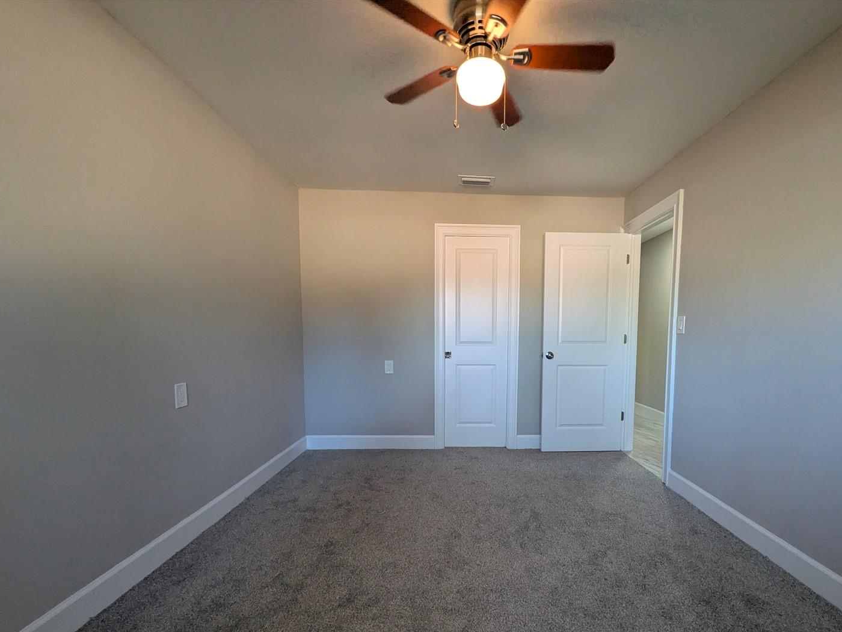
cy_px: 360
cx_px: 472
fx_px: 389
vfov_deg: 77.7
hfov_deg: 94.1
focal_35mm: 16
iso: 147
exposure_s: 1/120
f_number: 2.2
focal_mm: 1.85
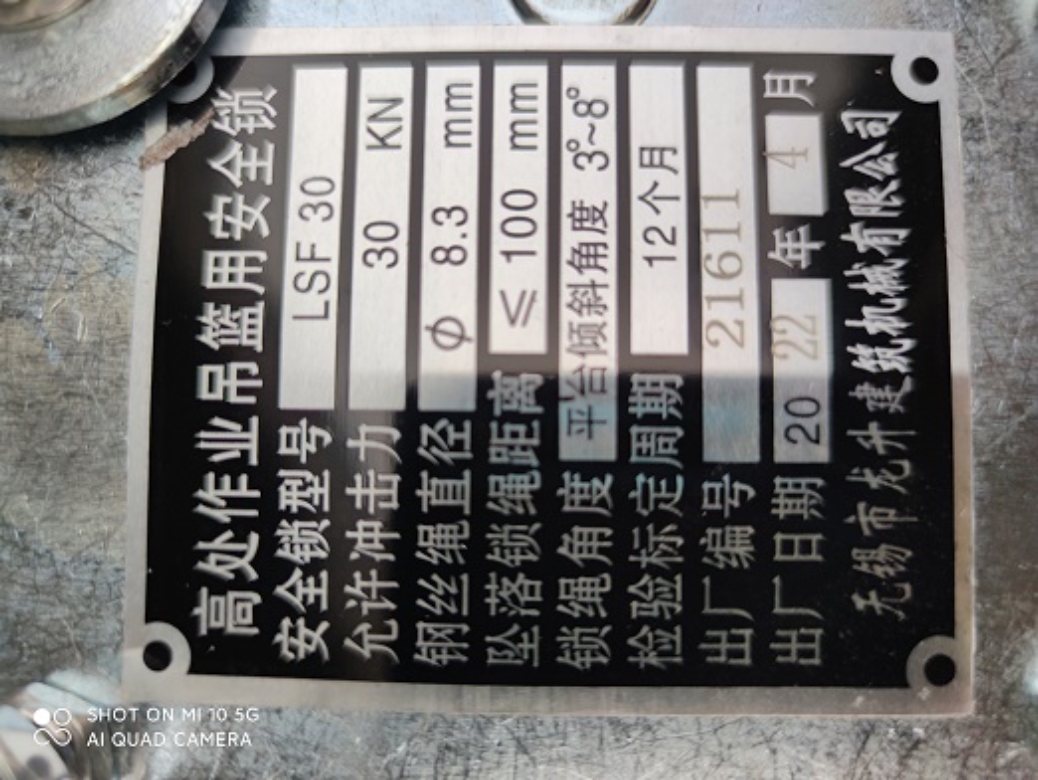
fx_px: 720
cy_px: 390
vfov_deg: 56.9
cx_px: 519
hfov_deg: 71.6
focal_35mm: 24
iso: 50
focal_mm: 6.72
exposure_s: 1/471
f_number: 1.69
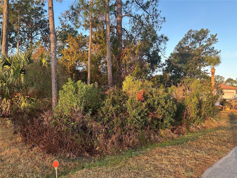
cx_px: 118
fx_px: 178
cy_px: 89
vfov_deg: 53.1
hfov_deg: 67.3
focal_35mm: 26
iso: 40
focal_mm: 5.7
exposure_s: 1/233
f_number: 1.5
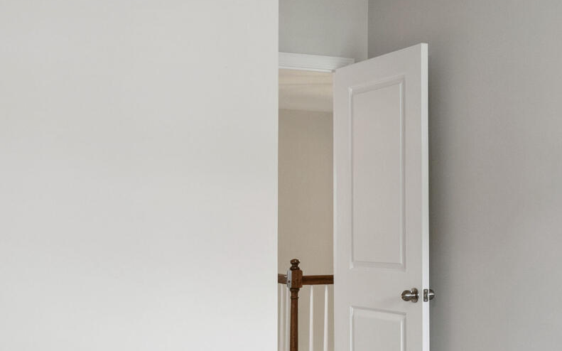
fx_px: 888
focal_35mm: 58
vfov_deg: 22.2
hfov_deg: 34.8
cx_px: 367
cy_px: 239
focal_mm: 10
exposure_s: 1/4
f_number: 8
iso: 100
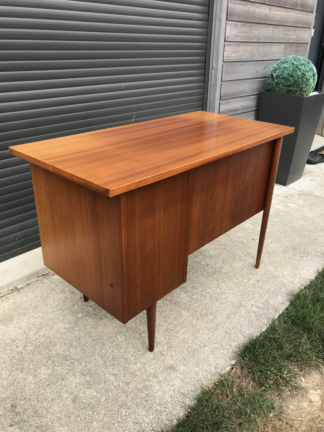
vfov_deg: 63.4
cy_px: 216
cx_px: 162
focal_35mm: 28
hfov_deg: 49.7
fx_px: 349
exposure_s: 1/754
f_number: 1.8
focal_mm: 3.99
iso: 20
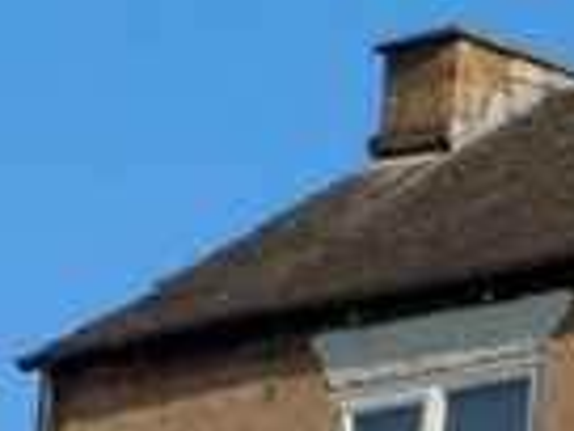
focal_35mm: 335
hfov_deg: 5.7
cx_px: 1334
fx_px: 5555
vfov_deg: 4.4
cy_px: 496
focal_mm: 11.5
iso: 80
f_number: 4.1
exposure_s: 1/800
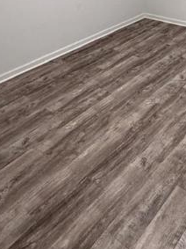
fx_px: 272
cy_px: 22
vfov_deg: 44.3
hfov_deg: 35.7
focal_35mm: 38
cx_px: 163
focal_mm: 2.22
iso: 250
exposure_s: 1/60
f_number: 2.2
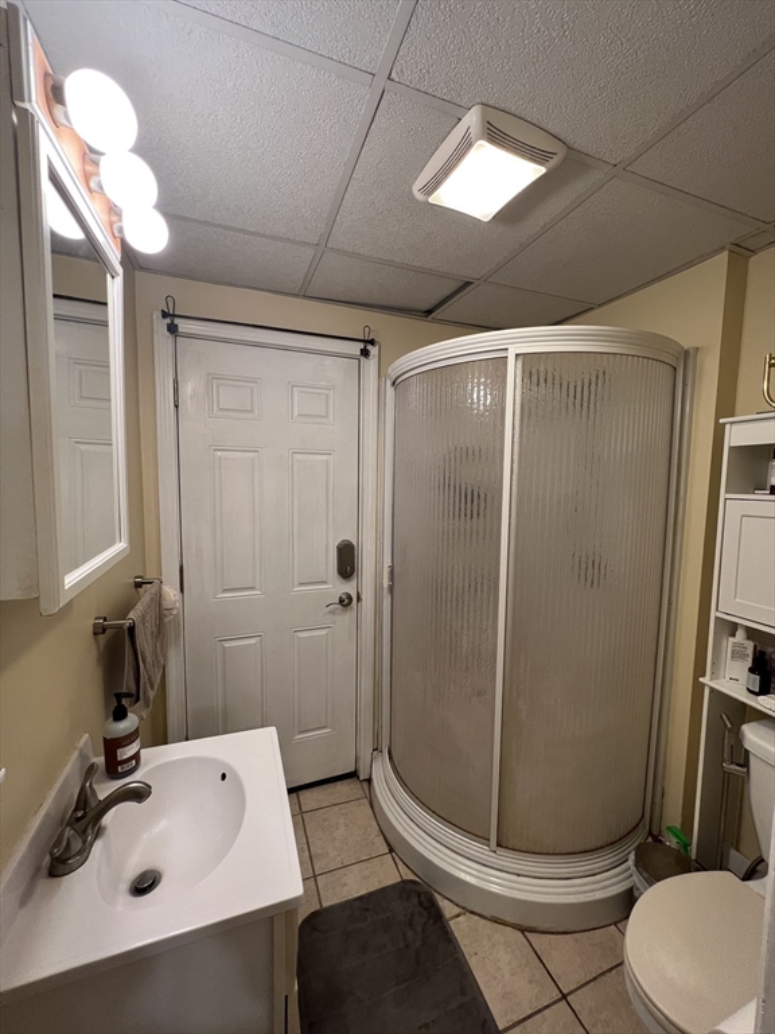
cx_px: 388
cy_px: 517
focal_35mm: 13
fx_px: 388
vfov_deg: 106.2
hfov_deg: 89.9
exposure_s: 1/60
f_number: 1.8
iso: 125
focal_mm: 1.57
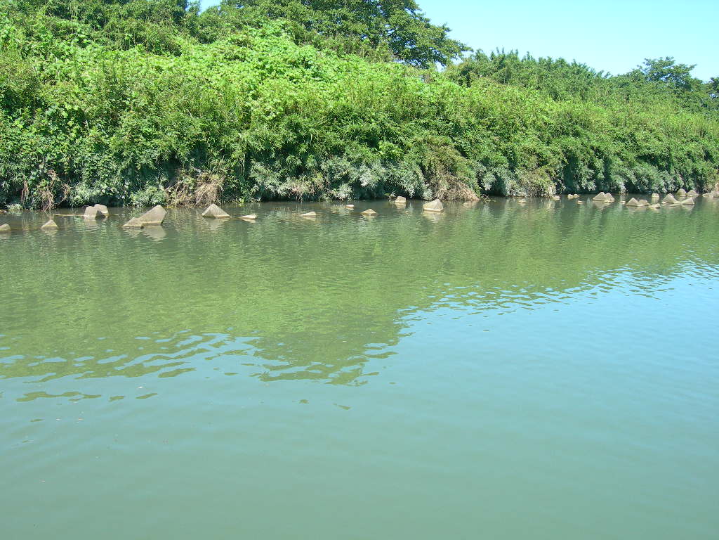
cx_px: 360
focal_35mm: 38
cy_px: 270
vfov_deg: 37.7
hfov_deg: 49.0
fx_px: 789
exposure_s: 1/156
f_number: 4.8
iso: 50
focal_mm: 7.8
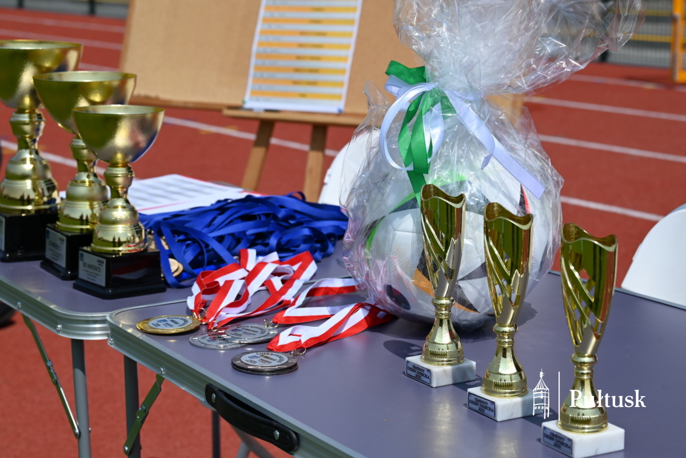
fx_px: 1353
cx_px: 343
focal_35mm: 71
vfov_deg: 19.2
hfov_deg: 28.4
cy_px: 229
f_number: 8
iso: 100
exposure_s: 1/500
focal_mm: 71
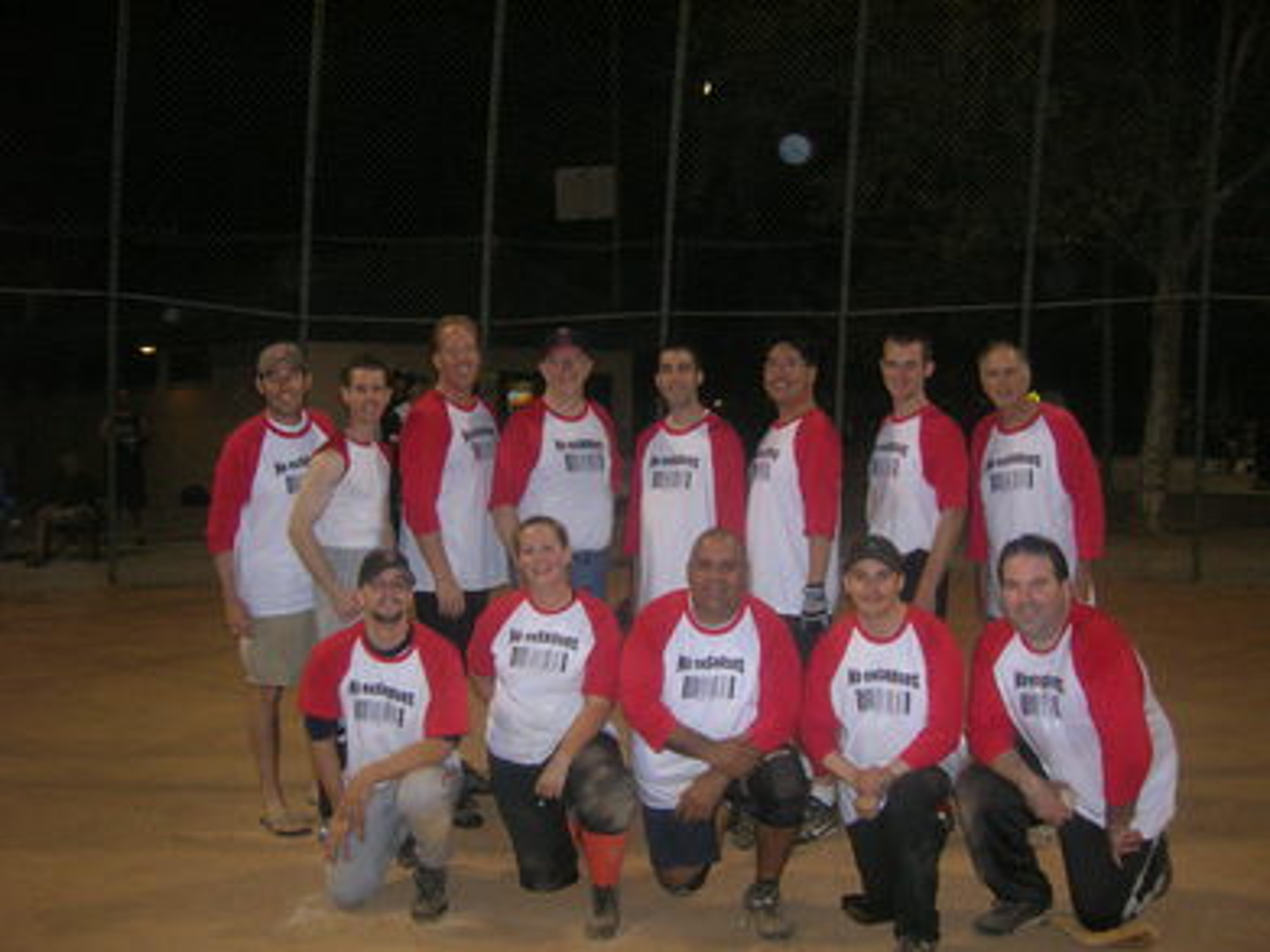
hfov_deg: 54.0
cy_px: 476
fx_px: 1247
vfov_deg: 41.8
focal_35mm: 34
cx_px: 635
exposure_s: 1/60.1
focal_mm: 5.7
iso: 175
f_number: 2.9
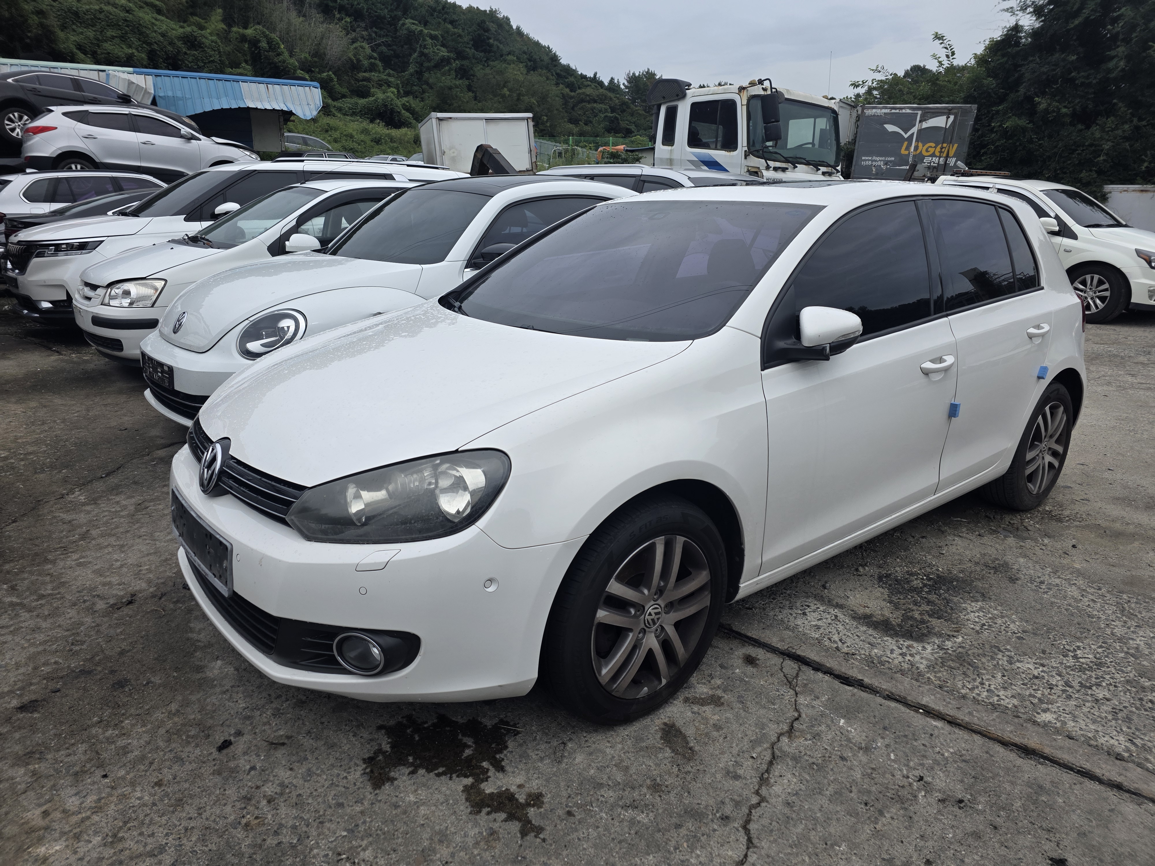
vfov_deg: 58.9
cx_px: 578
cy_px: 433
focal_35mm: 23
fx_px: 767
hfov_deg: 73.9
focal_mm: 6.3
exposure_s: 1/5296
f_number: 1.7
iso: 80
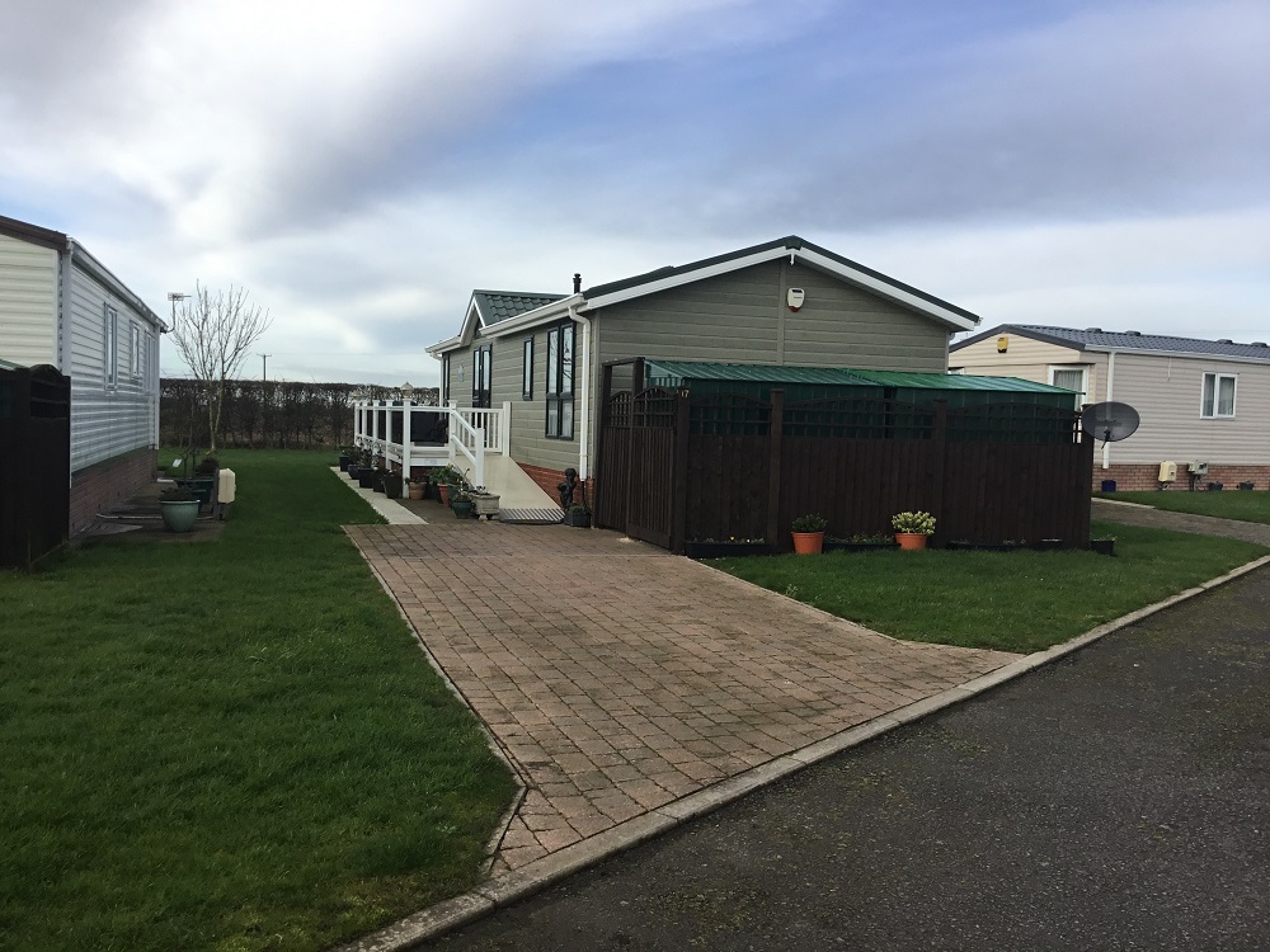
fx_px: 1137
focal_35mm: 31
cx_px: 635
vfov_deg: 45.4
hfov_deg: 58.4
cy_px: 476
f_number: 2.4
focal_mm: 3.3
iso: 25
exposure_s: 1/708
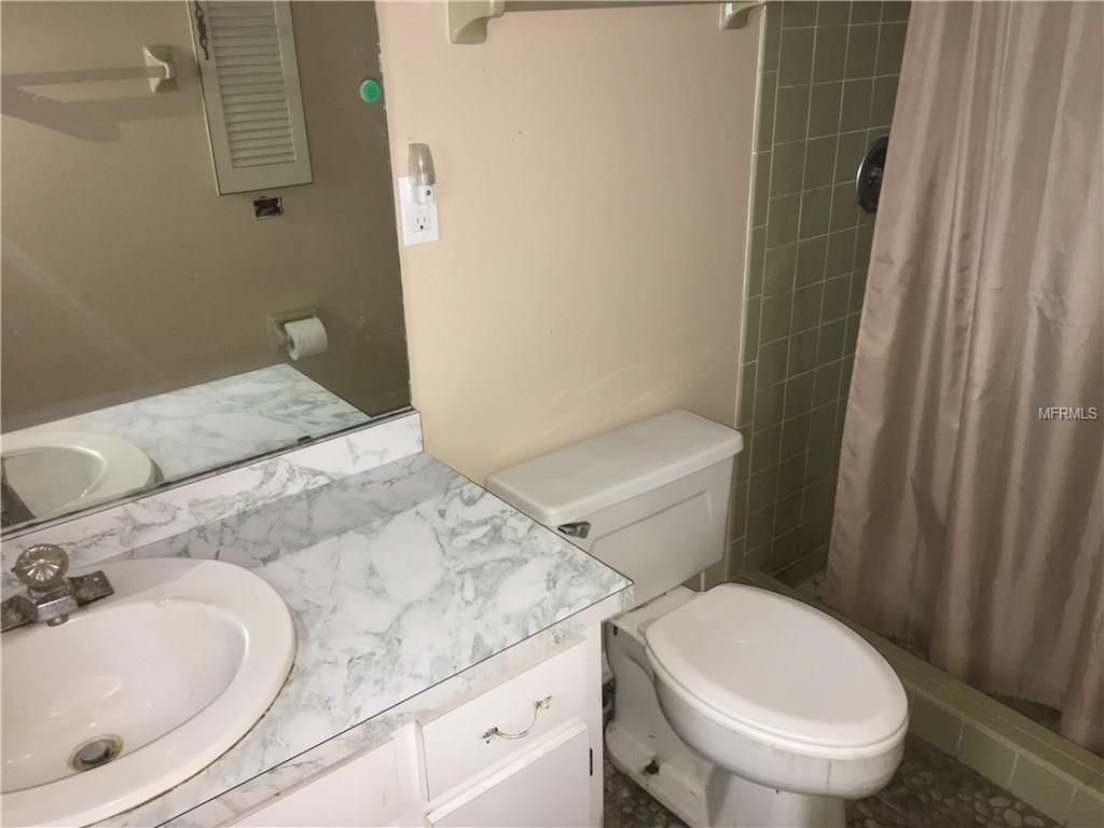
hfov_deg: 61.7
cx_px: 552
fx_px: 925
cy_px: 414
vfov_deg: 48.2
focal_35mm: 29
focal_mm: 4.15
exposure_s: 1/16
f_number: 2.2
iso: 125
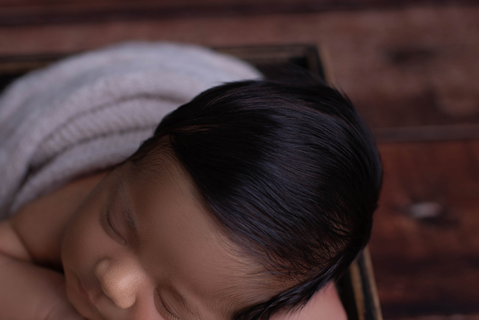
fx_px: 838
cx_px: 164
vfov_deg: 21.4
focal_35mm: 63
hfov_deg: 31.7
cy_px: 239
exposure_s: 1/200
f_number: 2.8
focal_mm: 35
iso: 50
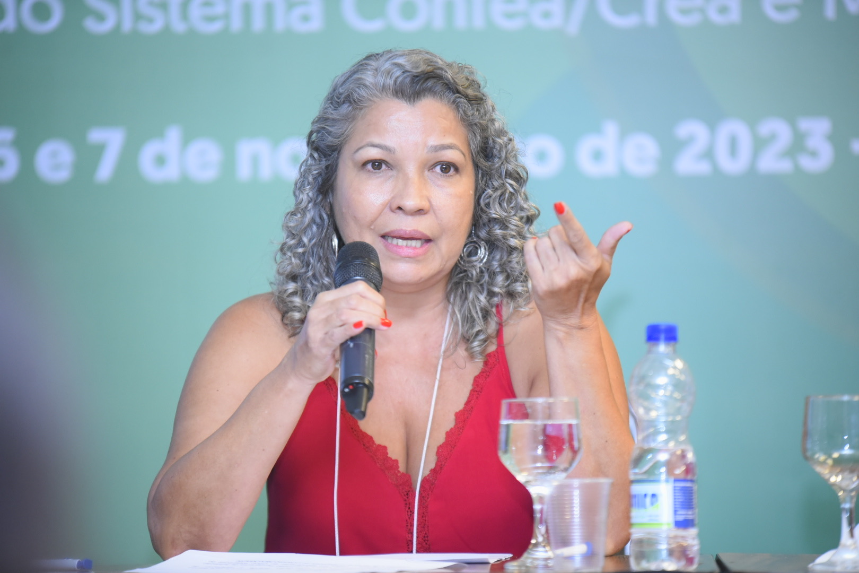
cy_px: 286
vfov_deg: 6.9
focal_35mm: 200
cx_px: 430
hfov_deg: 10.3
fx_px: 4772
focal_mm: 200
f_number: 2.8
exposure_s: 1/160
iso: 3200
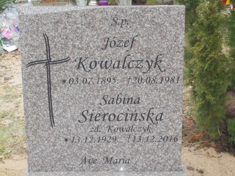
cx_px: 118
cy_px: 88
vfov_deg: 20.2
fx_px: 496
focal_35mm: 73
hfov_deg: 26.7
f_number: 6.1
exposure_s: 1/20
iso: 400
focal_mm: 13.1
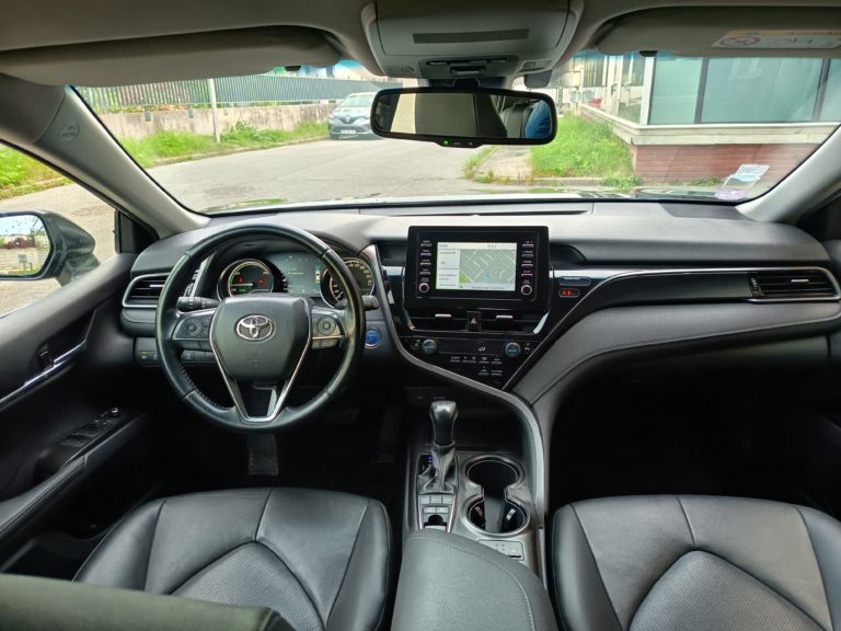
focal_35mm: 24
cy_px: 316
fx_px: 583
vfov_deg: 56.8
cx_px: 420
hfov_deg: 71.6
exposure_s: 1/100
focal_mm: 5.24
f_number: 1.7
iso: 234
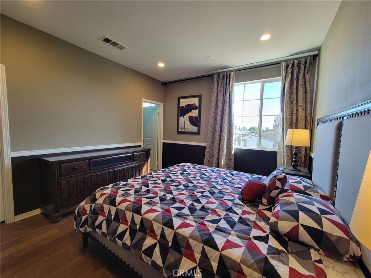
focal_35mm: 13
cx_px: 186
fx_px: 139
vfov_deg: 89.9
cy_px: 139
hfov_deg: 106.2
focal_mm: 2.2
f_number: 2.2
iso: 100
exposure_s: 1/60
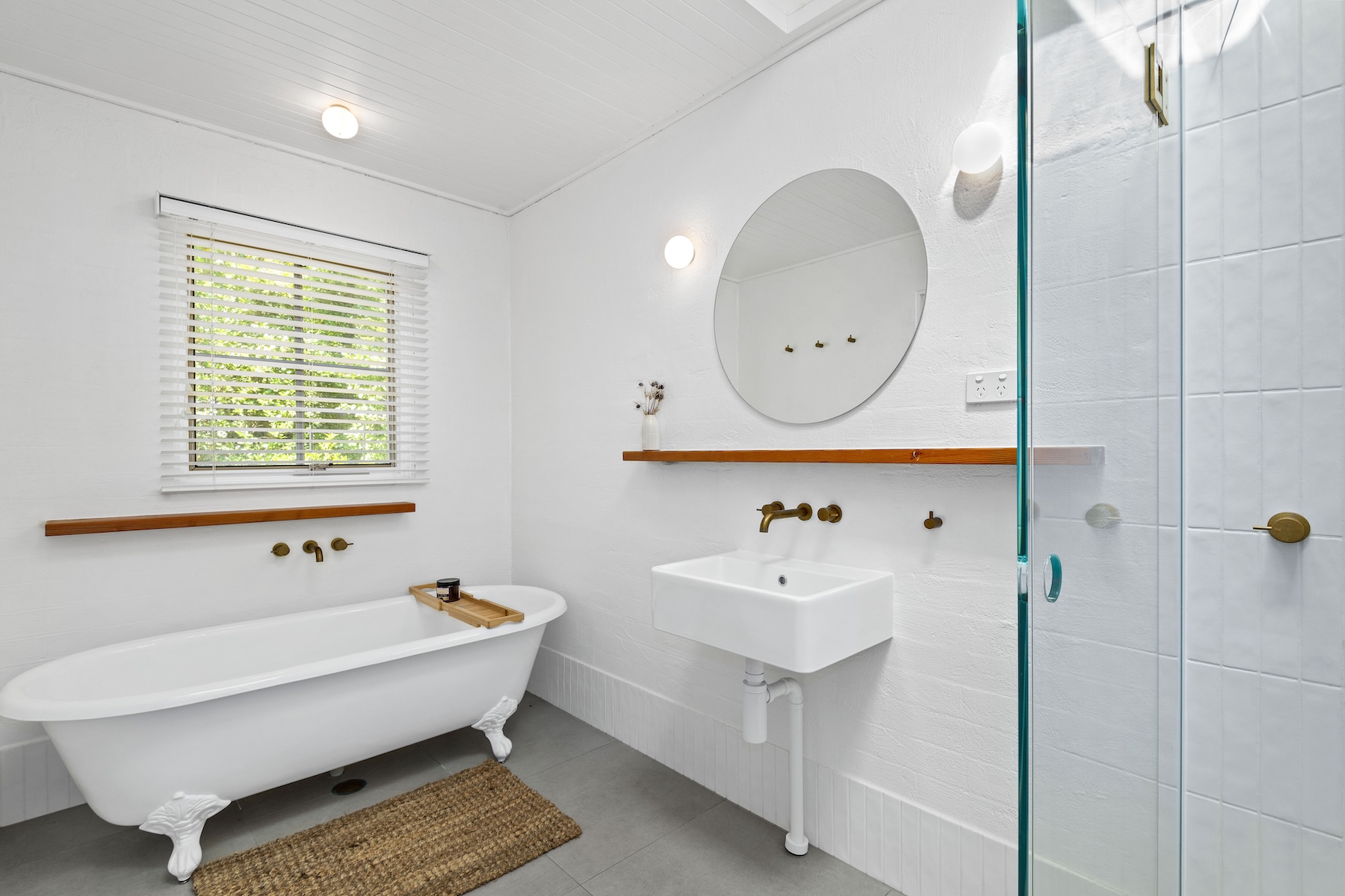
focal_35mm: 16
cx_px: 672
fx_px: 598
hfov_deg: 96.7
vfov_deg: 73.7
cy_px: 448
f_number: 11
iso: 250
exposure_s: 1/2
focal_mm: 16
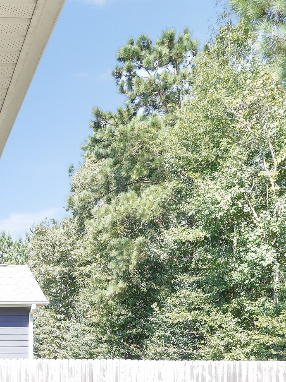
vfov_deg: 36.4
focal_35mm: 48
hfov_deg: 26.5
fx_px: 529
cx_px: -66
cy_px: 365
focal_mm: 10
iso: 100
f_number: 4.5
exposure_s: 1/60
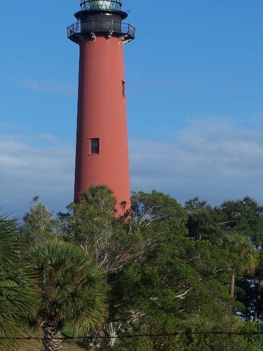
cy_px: 164
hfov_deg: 8.8
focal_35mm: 168
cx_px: 170
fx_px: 1703
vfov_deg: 11.8
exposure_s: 1/400
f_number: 5
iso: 64
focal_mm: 23.9
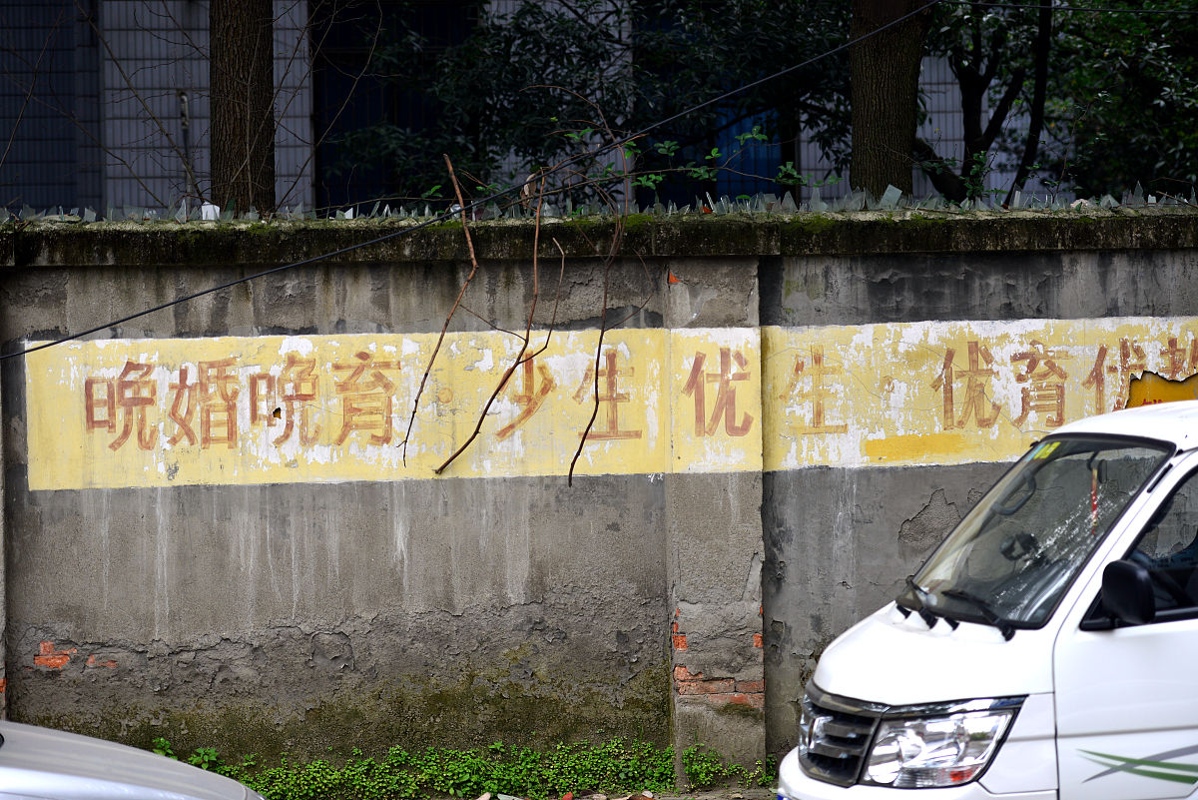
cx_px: 599
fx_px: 3262
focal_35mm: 98
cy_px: 400
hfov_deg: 20.8
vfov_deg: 14.0
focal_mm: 98
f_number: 2.8
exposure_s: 1/500
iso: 160
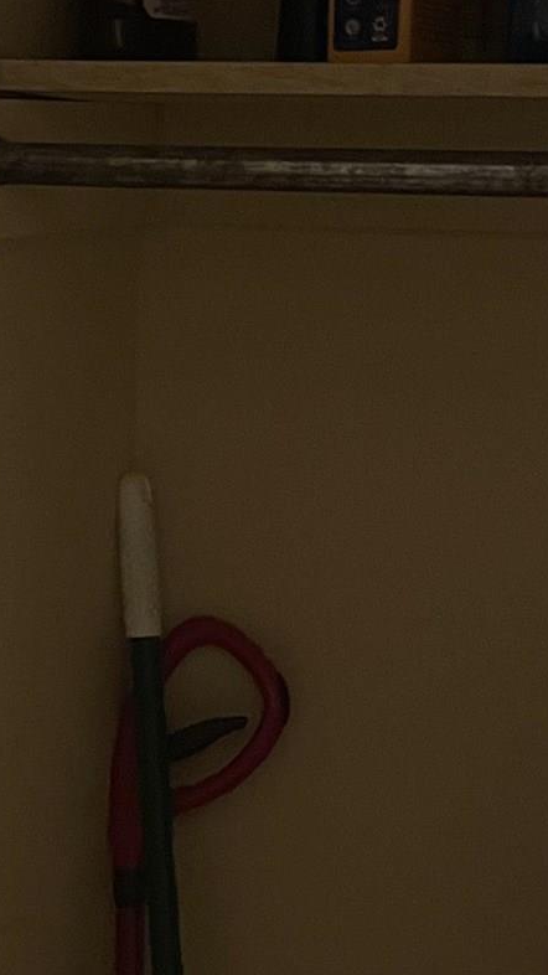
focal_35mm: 83
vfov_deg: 25.5
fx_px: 2145
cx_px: 105
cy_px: 608
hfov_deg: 14.5
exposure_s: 1/30
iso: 1000
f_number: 1.6
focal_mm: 4.2
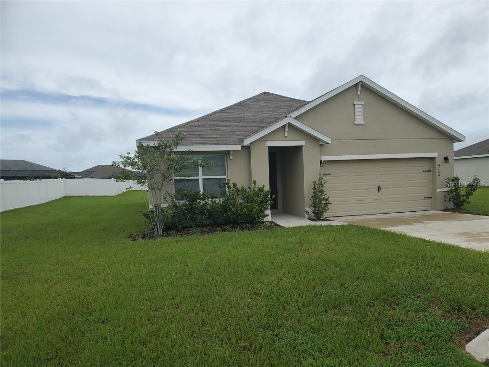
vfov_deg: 53.1
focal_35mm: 26
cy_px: 184
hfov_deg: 67.3
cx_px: 244
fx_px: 367
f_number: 2.4
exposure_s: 1/1853
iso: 50
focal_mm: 4.3
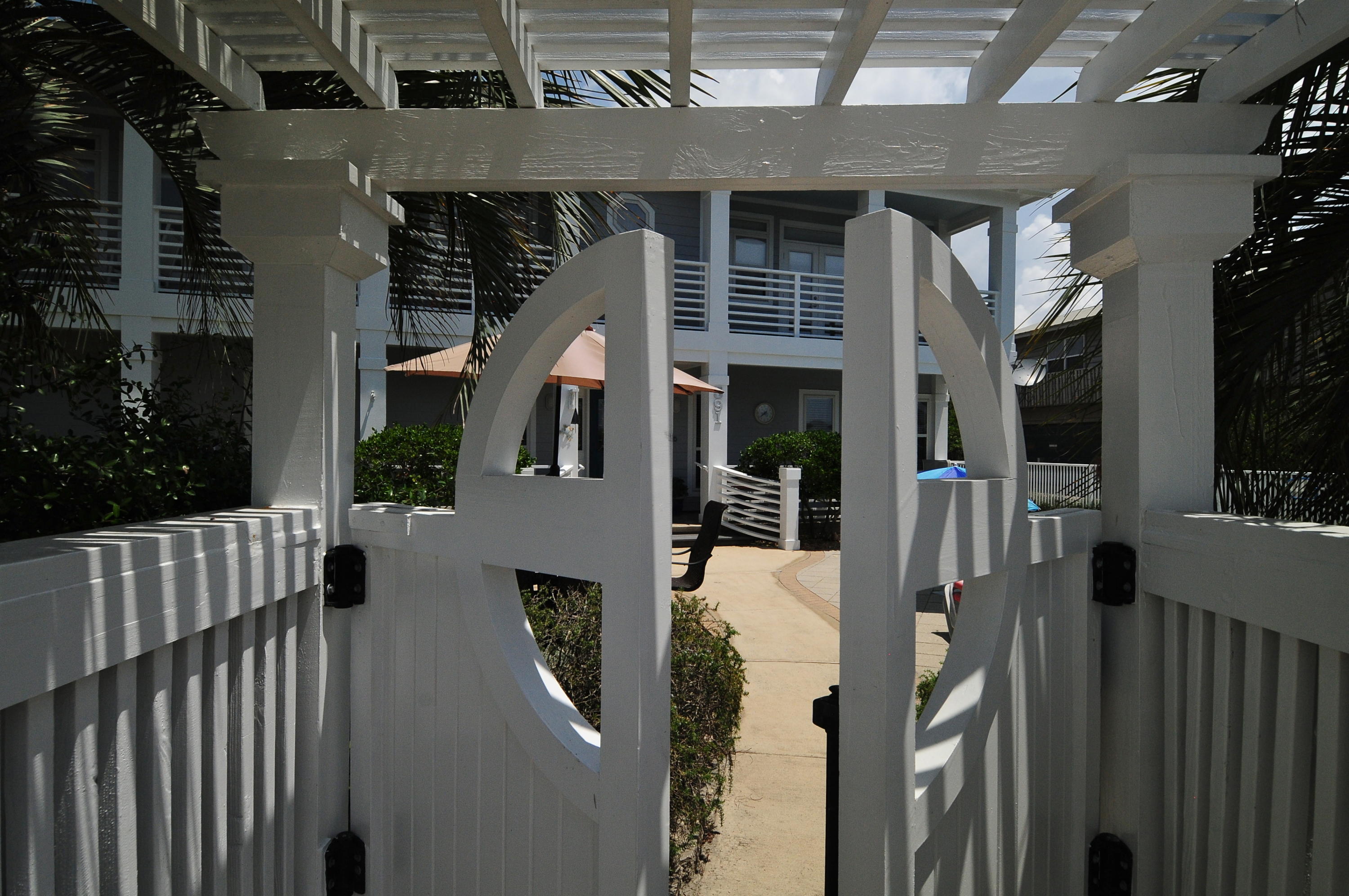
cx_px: 674
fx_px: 674
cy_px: 448
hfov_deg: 90.1
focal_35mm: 18
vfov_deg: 67.2
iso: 400
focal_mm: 12
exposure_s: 1/400
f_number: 10
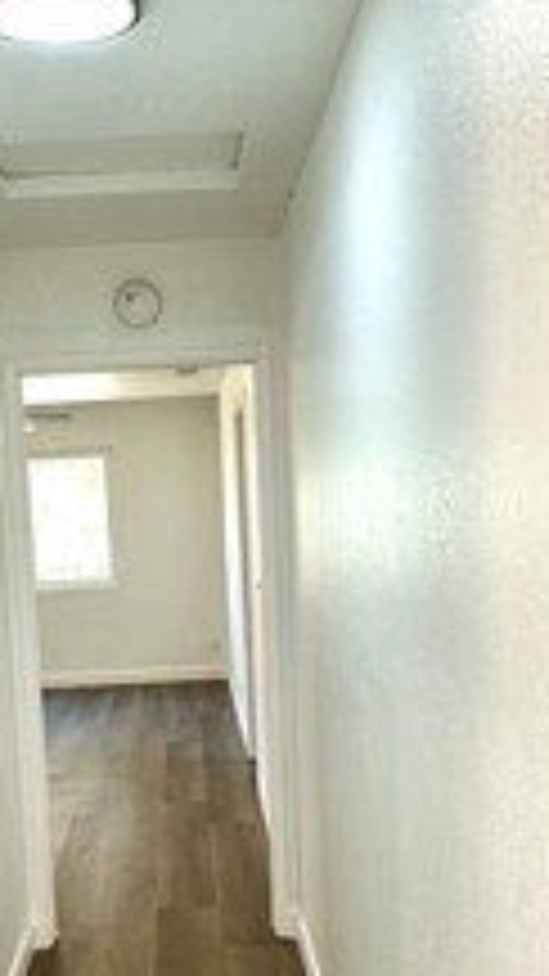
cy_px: 661
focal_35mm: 45
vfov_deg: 44.7
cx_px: 166
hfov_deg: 26.3
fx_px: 1165
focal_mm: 2.22
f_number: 2.2
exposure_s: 1/120
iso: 100
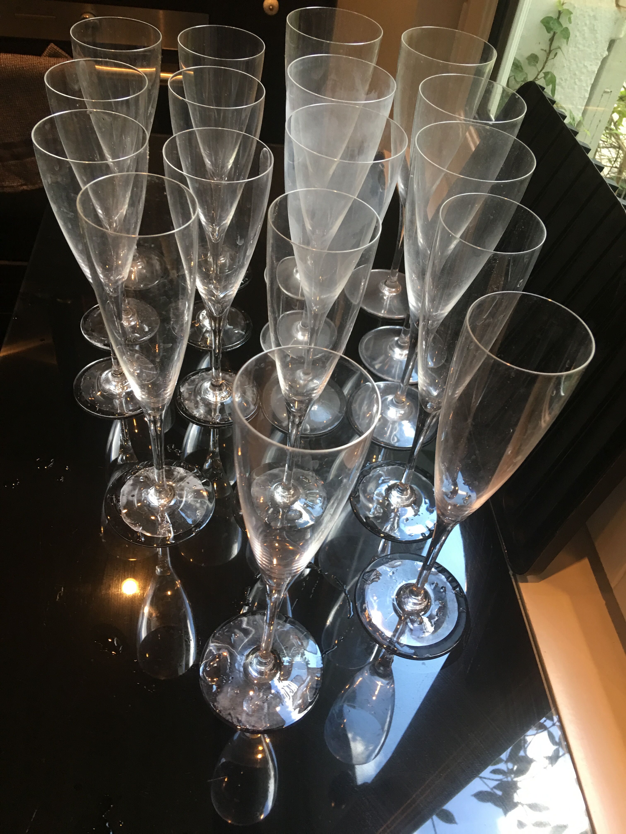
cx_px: 313
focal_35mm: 29
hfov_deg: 48.2
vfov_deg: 61.7
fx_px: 699
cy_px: 417
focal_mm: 4.15
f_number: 2.2
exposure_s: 1/17
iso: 64
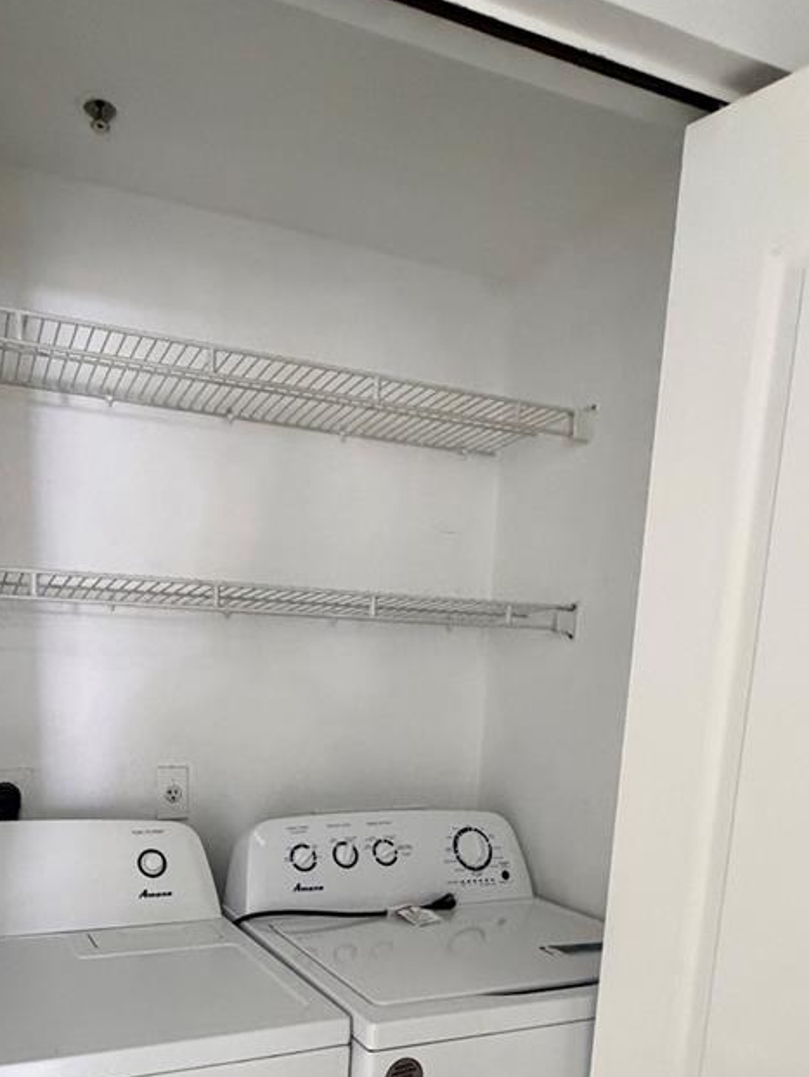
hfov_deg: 50.5
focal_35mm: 27
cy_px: 850
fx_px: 841
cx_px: 272
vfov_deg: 60.4
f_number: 2.2
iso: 640
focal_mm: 2.22
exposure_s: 1/60
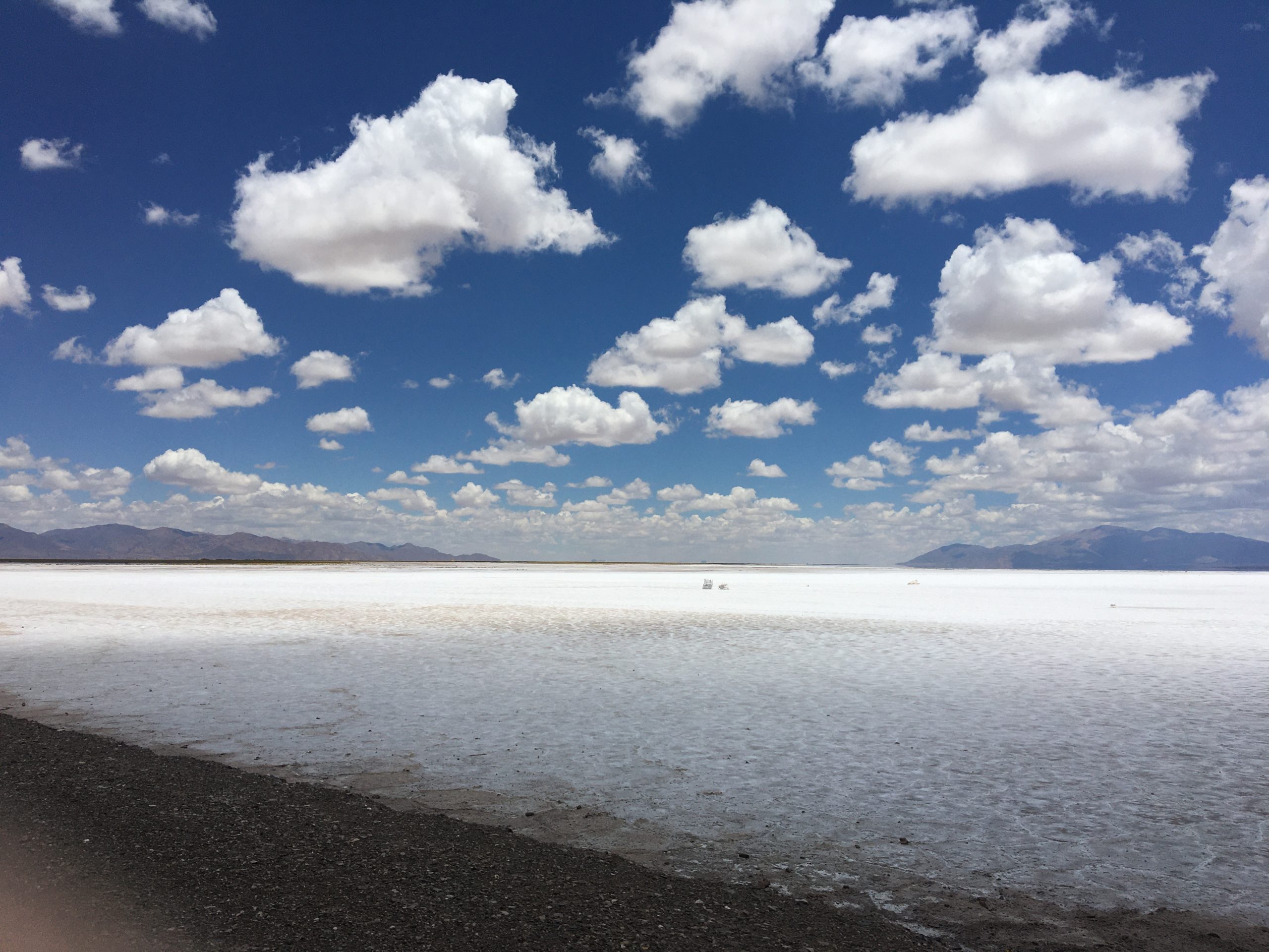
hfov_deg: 61.7
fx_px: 1063
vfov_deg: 48.2
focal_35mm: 29
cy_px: 476
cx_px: 634
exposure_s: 1/5917
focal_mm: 4.15
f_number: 2.2
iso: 25
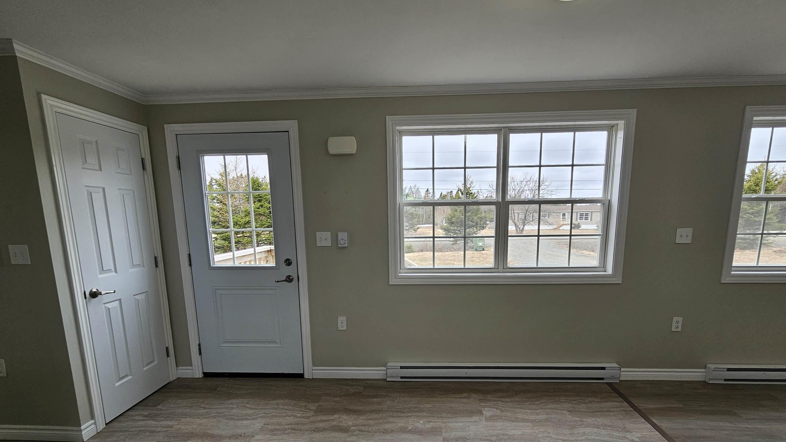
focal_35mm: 15
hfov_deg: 103.0
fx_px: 313
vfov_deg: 69.5
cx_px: 405
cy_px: 275
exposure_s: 1/122
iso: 50
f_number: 2.2
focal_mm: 2.2
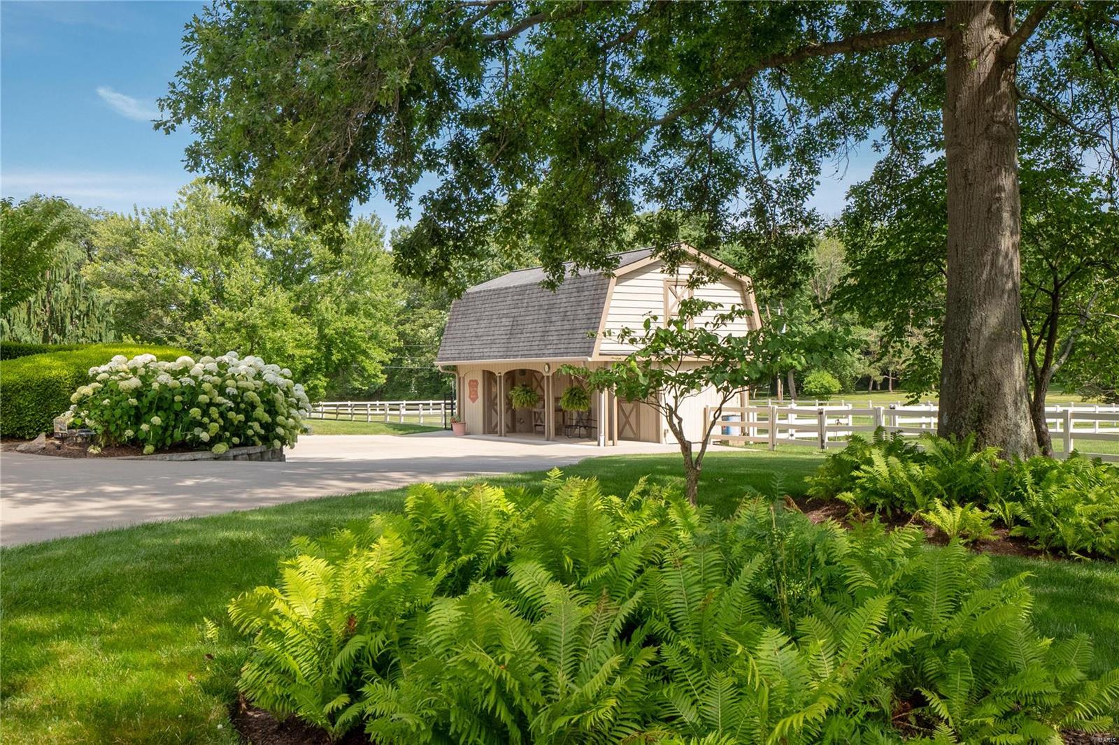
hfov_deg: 53.1
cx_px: 560
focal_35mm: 36
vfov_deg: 36.9
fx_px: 1119
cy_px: 372
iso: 400
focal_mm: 18
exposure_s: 1/320
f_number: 8
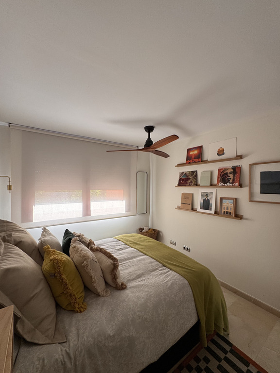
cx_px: 140
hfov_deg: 85.7
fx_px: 151
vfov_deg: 102.1
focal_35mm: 14
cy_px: 186
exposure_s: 1/99
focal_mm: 2.22
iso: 100
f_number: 2.2
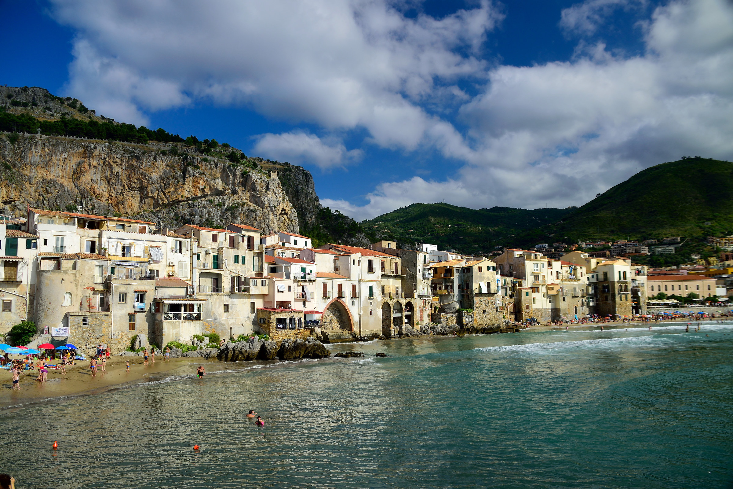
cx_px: 366
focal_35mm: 27
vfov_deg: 47.9
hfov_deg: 67.4
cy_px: 244
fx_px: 550
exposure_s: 1/640
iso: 110
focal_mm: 18
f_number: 5.6
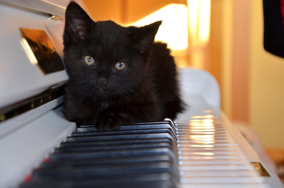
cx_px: 142
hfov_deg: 20.7
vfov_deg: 13.8
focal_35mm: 99
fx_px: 779
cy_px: 94
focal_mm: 66
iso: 200
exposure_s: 1/30
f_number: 5.6
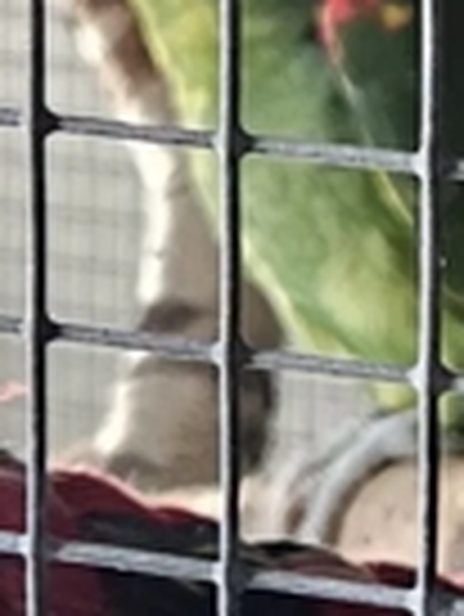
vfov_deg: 27.7
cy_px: 40
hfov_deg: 20.4
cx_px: 572
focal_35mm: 67
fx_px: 1196
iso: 160
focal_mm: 5.4
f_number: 1.8
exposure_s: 1/50.3
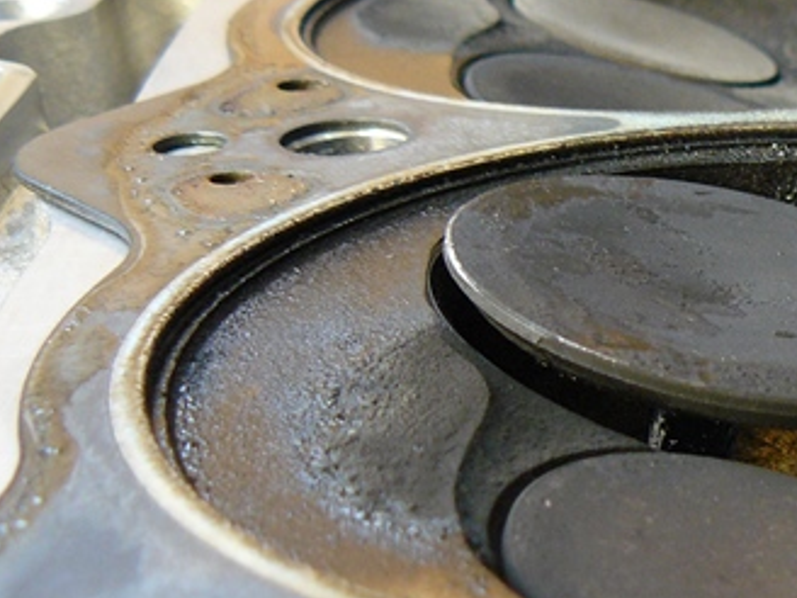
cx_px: 759
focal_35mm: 81
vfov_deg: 18.2
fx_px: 1865
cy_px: 366
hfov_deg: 23.3
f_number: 2.8
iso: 200
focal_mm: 6
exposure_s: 1/15
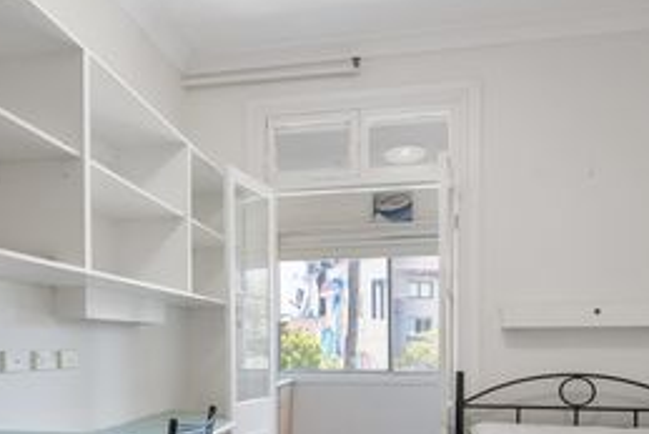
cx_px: 268
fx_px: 523
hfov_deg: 63.2
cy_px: 360
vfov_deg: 42.5
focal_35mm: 29
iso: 400
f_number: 7.1
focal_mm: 16
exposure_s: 1/40
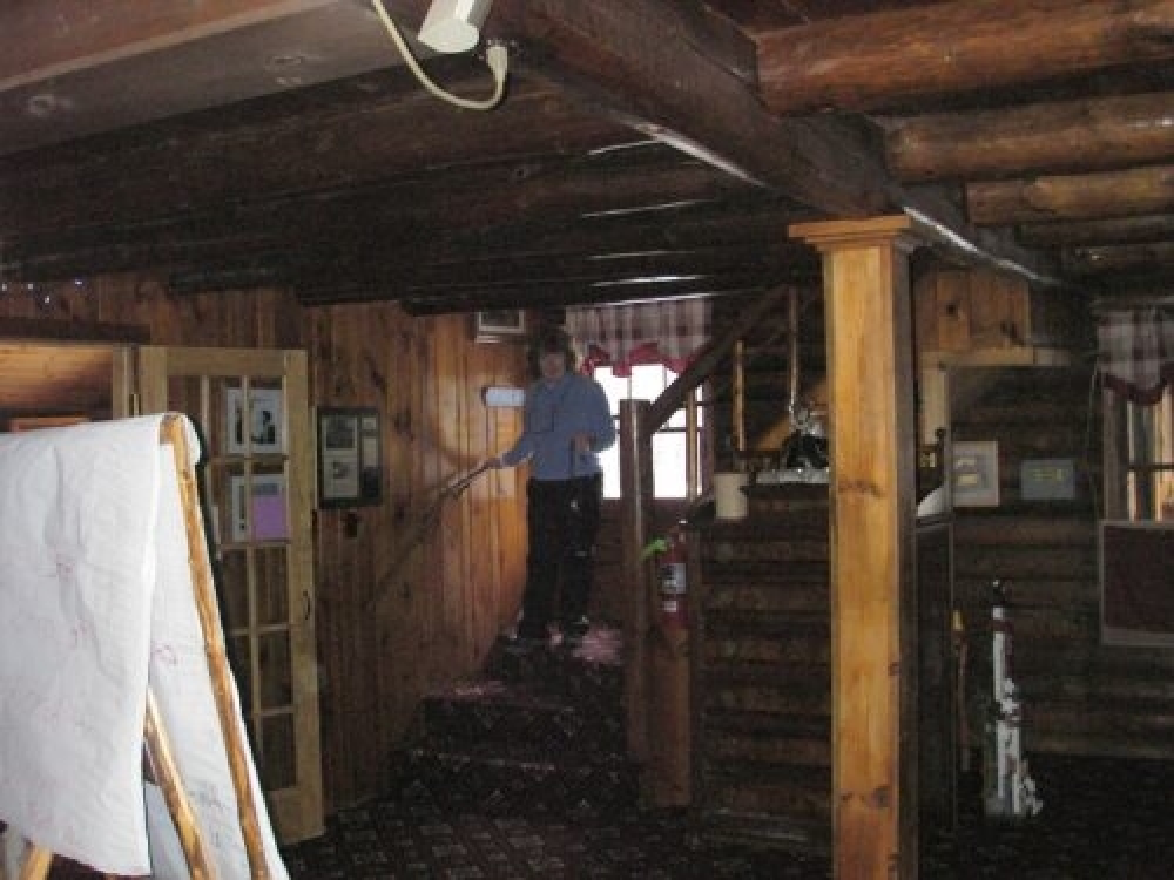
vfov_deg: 37.7
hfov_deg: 49.0
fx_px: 1289
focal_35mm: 38
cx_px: 587
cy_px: 440
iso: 200
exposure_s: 1/30
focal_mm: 6.3
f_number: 3.3
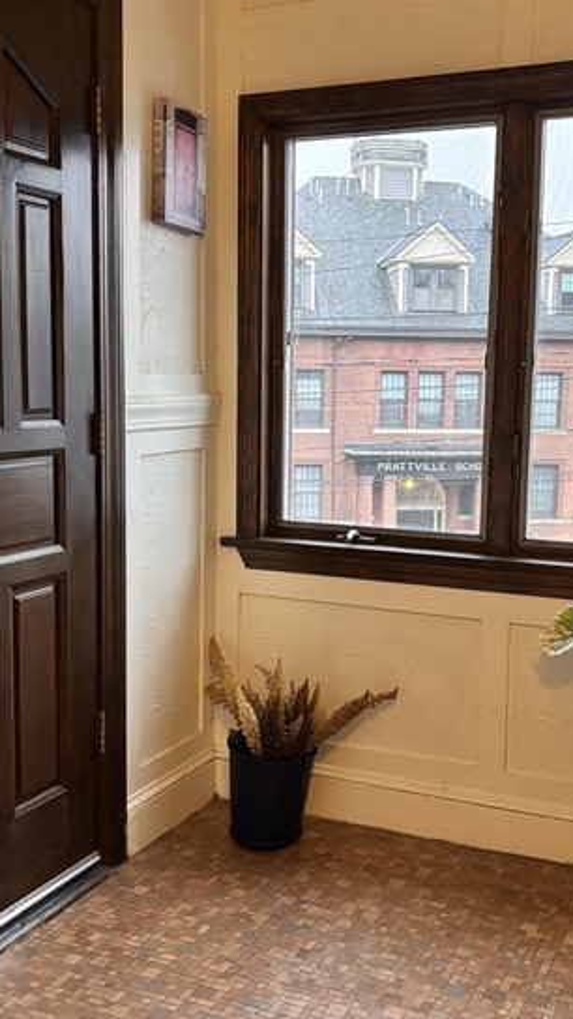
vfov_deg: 50.5
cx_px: 315
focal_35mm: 40
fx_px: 1080
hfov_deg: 29.7
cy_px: 510
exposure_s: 1/60
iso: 500
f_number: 1.6
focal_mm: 5.96
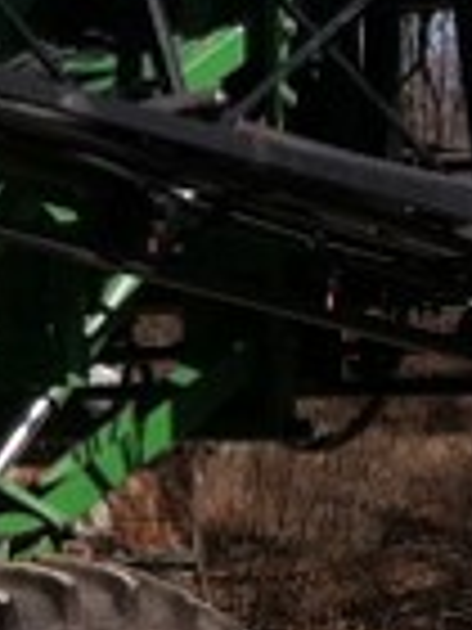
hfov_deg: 4.4
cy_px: 279
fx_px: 5818
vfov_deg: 6.2
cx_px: -1110
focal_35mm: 320
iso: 80
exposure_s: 1/1000
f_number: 2.8
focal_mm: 3.85
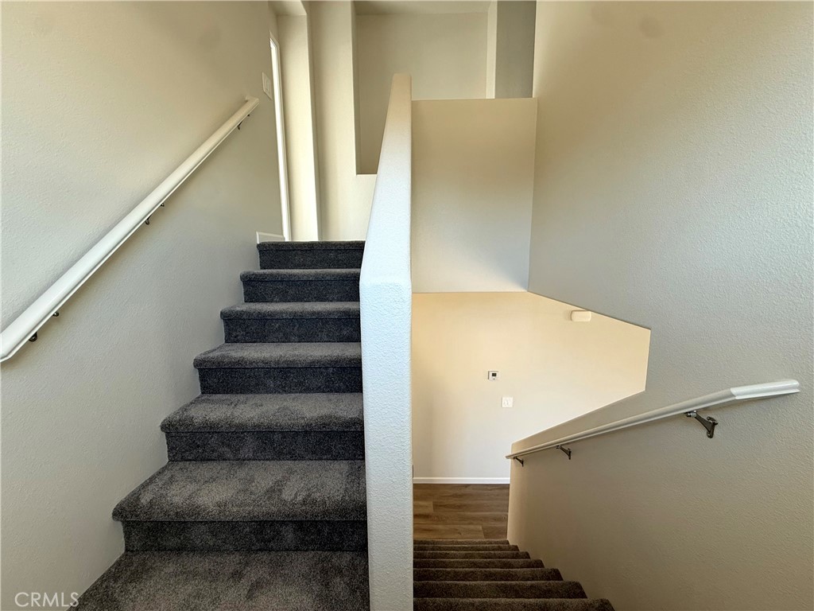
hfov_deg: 102.1
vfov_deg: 85.7
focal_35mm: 14
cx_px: 407
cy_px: 306
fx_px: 329
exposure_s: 1/120
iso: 100
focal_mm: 2.22
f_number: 2.2
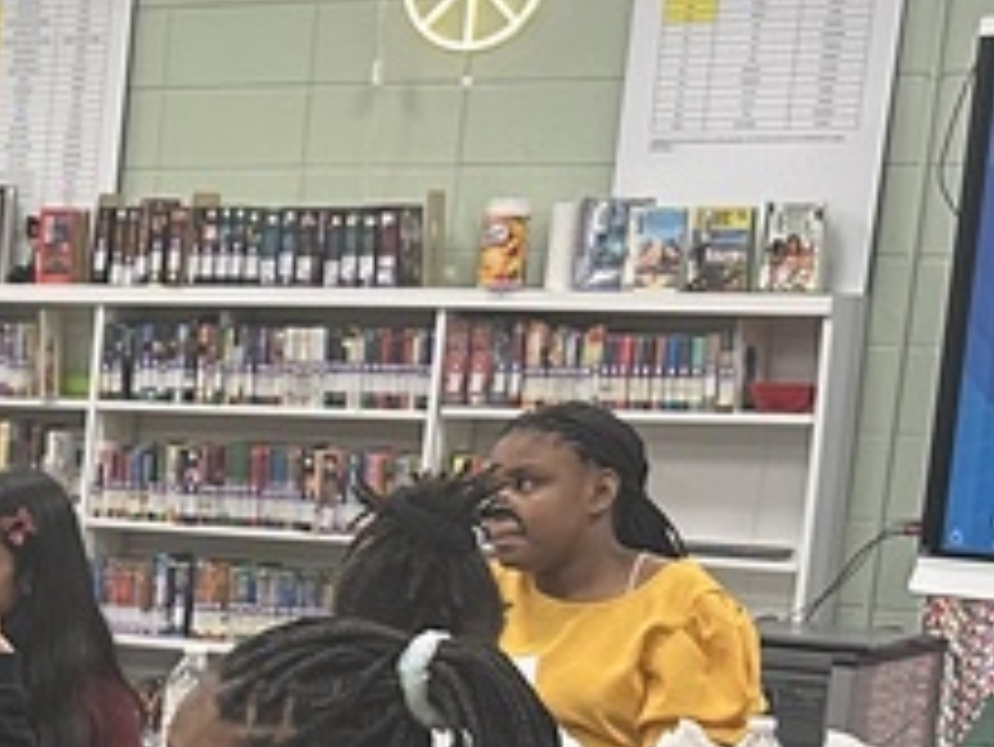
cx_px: -679
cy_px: 958
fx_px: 3189
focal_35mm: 111
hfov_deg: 15.7
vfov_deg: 12.9
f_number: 1.78
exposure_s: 1/120
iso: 200
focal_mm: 6.86
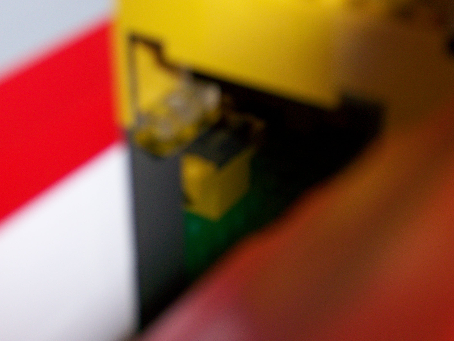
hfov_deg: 27.8
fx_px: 919
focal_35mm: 70
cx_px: 227
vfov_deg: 21.0
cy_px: 170
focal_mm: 11.6
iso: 160
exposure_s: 1/100
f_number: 3.8
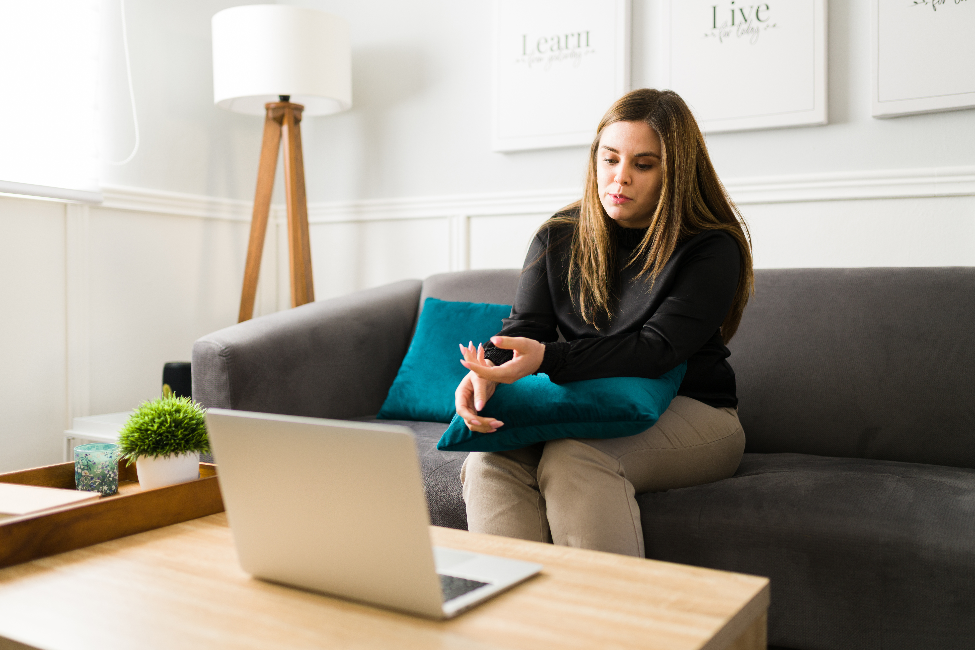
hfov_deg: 54.4
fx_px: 948
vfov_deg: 37.9
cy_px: 325
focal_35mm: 35
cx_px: 488
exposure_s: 1/160
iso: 320
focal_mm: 35
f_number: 1.8
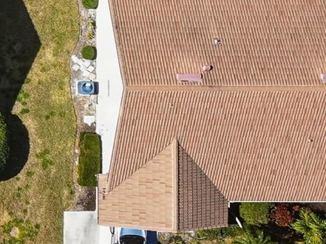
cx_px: -178
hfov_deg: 19.3
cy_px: 58
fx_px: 819
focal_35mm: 87
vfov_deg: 16.9
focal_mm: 12.3
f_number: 2.8
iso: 110
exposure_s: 1/2500
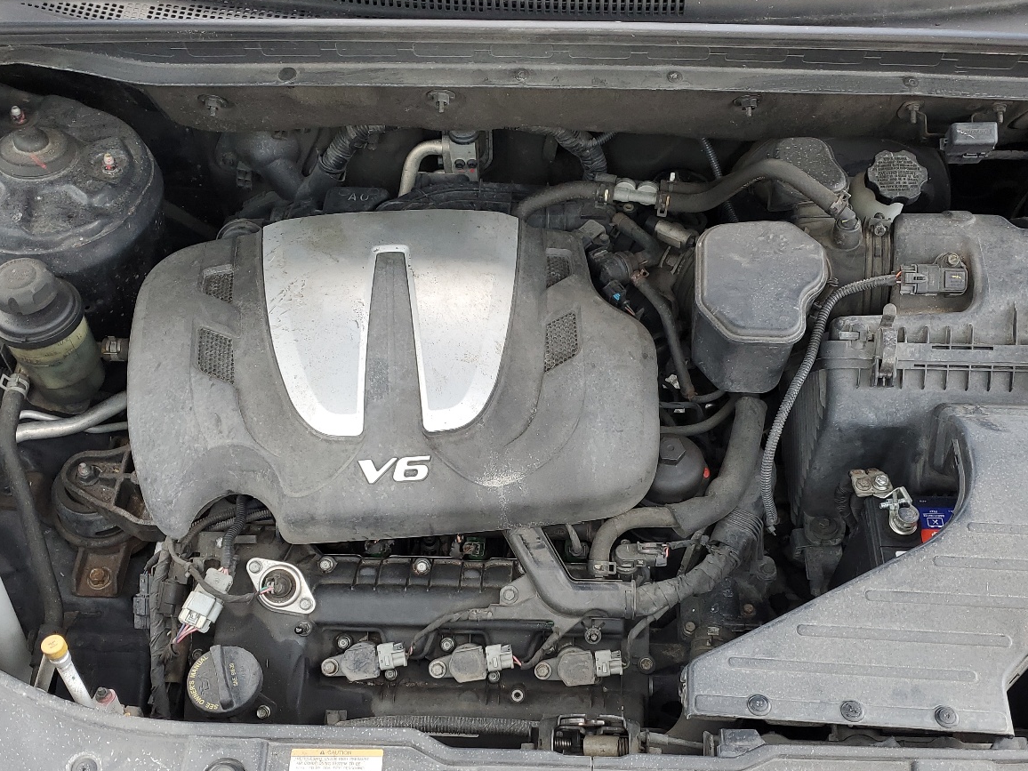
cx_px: 535
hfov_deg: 51.3
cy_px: 507
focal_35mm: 36
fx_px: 1069
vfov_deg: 39.2
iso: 50
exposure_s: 1/60.2
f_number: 1.5
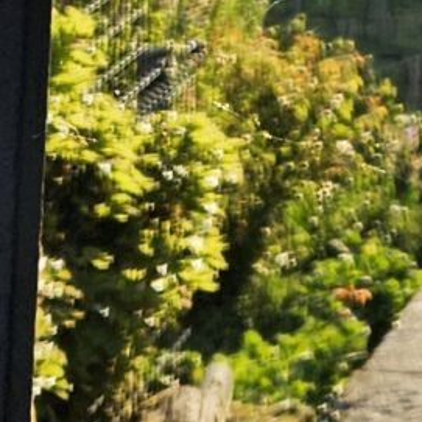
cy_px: -849
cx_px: 772
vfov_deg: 7.9
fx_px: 2648
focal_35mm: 192
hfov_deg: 8.7
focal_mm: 5.4
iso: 25
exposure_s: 1/984
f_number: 1.8
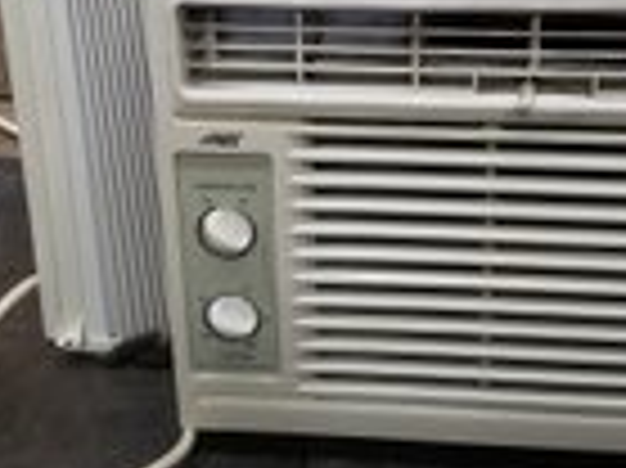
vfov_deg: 22.8
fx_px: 1156
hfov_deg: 30.2
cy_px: 155
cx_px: 381
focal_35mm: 64
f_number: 2.4
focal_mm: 4.3
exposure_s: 1/60
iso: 320
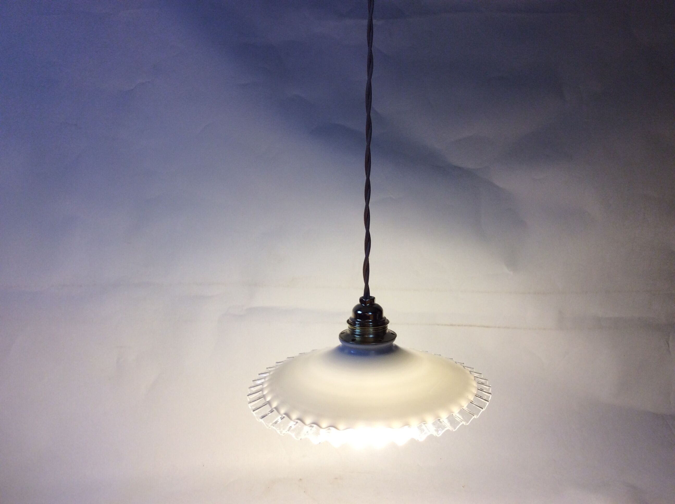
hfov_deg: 56.9
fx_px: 623
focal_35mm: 32
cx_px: 338
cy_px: 252
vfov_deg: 44.1
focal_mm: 3.3
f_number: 2.4
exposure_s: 1/33
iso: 40
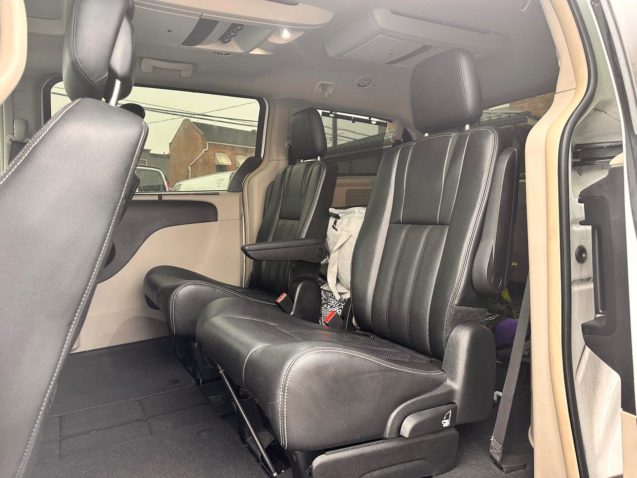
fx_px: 442
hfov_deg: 71.6
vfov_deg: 56.8
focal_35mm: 24
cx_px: 318
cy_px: 239
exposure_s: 1/73
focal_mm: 6.86
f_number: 1.78
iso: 250
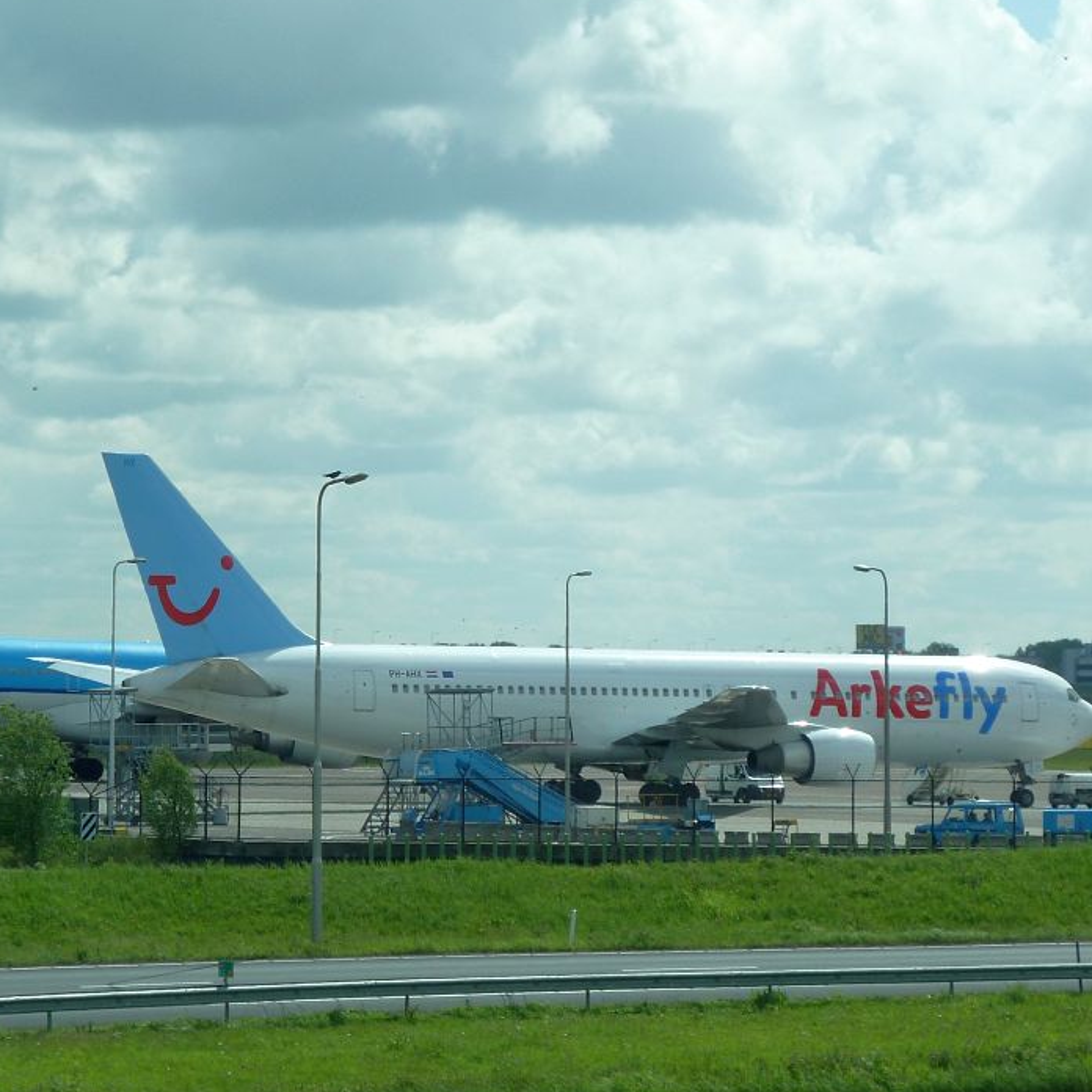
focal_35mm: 205
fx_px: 7317
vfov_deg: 8.5
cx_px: 439
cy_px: 527
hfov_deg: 8.5
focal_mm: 25.9
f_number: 4.5
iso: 80
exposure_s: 1/500
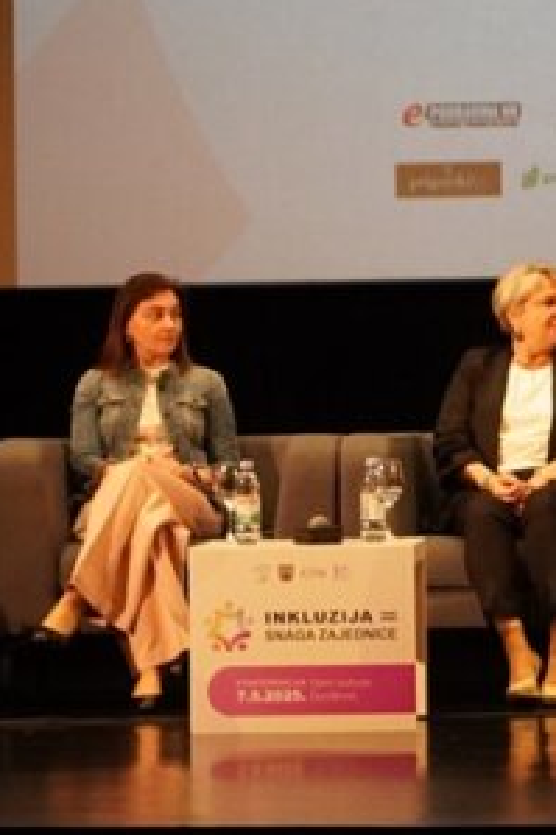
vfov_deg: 11.4
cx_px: 662
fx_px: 4168
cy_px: 183
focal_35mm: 180
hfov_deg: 7.6
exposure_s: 1/80
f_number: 2
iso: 2000
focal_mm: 35
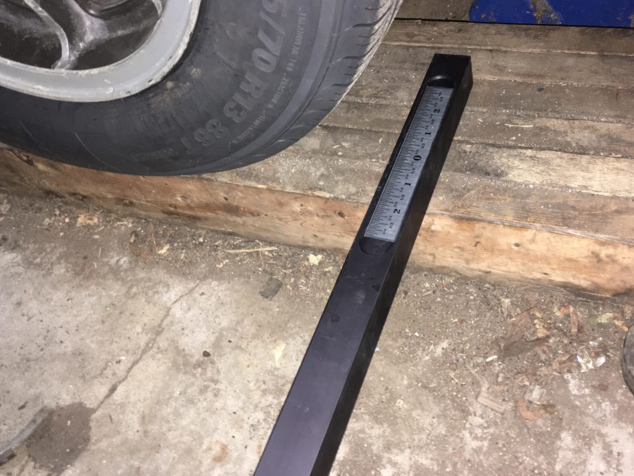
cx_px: 358
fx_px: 641
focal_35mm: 35
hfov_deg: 52.5
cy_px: 202
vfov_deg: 40.6
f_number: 2.2
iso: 100
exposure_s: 1/16
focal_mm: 4.15
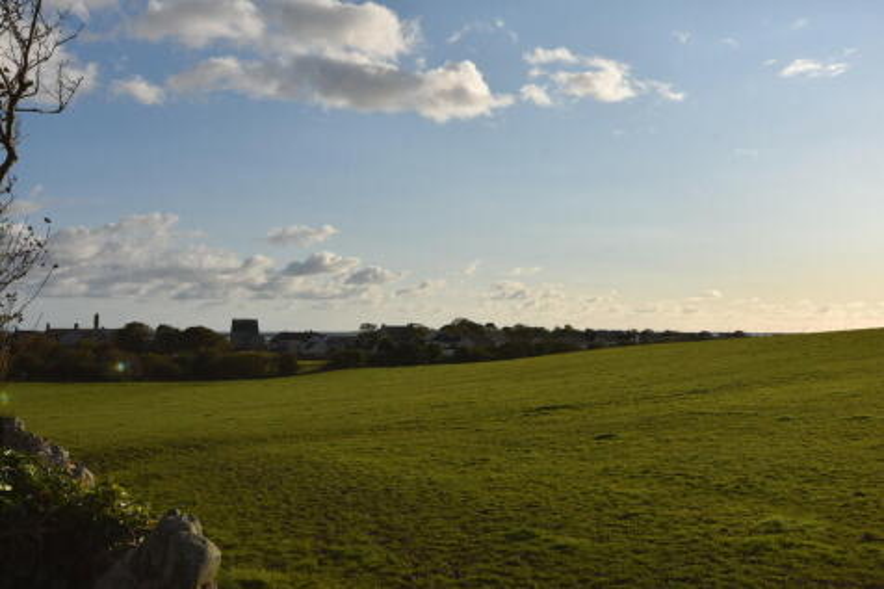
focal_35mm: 36
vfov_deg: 36.8
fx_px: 884
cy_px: 294
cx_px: 442
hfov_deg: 53.1
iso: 125
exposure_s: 1/500
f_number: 8
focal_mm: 24
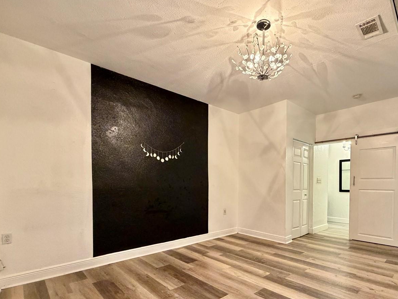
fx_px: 218
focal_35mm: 19
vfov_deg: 67.5
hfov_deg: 83.6
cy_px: 188
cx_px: 239
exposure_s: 1/60
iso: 500
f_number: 2.2
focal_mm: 2.22
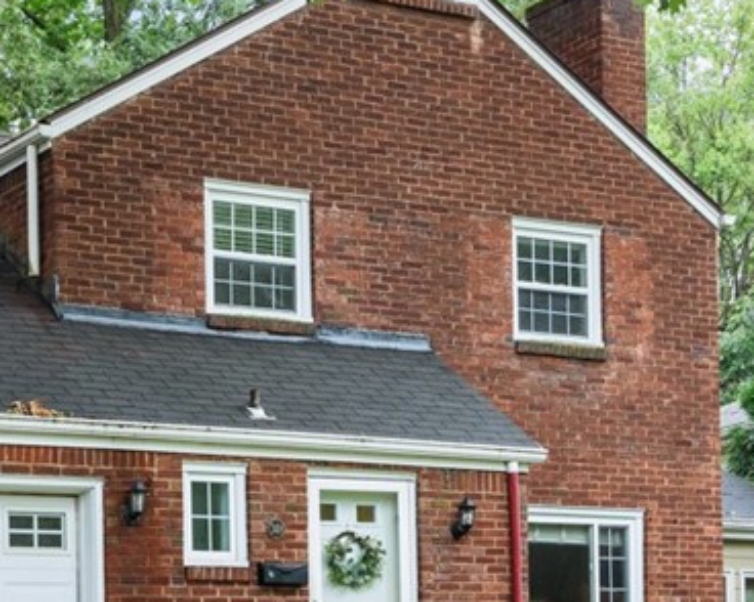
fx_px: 2163
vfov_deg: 15.8
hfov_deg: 19.7
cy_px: 254
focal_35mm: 97
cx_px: 258
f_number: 8
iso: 400
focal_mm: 35
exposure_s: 1/20
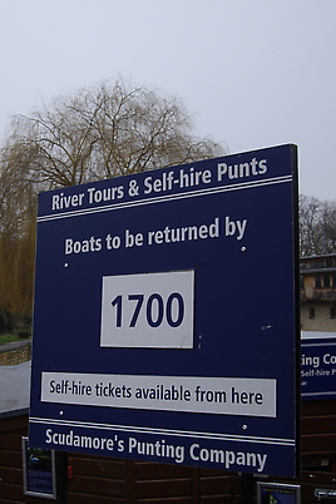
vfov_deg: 33.9
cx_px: 142
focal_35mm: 59
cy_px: 277
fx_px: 826
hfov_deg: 23.0
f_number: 2.8
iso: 64
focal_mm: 7.9
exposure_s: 1/160
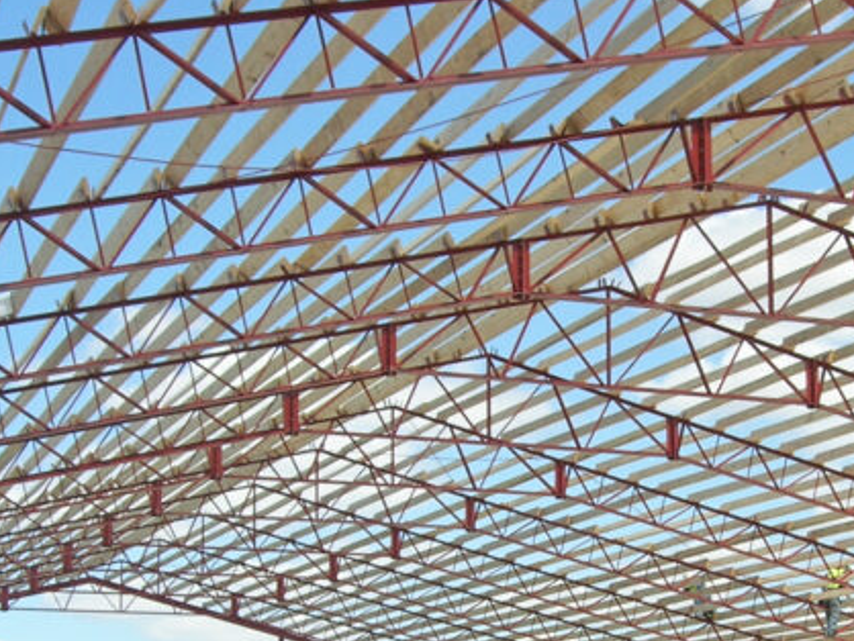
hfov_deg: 21.0
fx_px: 2296
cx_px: 582
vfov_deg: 15.7
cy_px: 610
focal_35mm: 93
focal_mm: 7.8
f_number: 4.8
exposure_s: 1/460
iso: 64
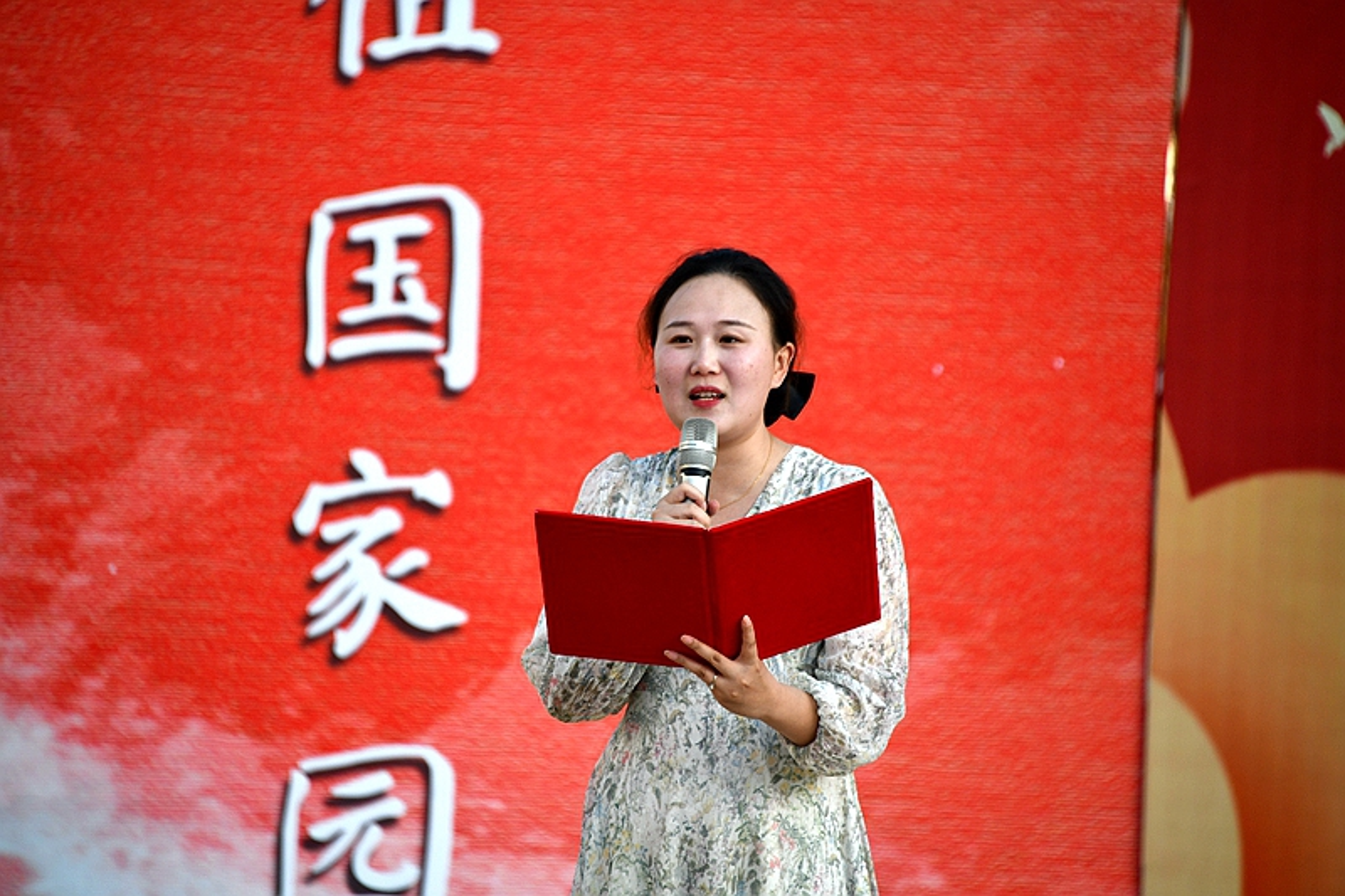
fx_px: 11205
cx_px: 672
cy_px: 448
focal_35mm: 300
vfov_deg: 4.6
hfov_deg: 6.9
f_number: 5.6
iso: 160
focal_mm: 300
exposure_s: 1/320
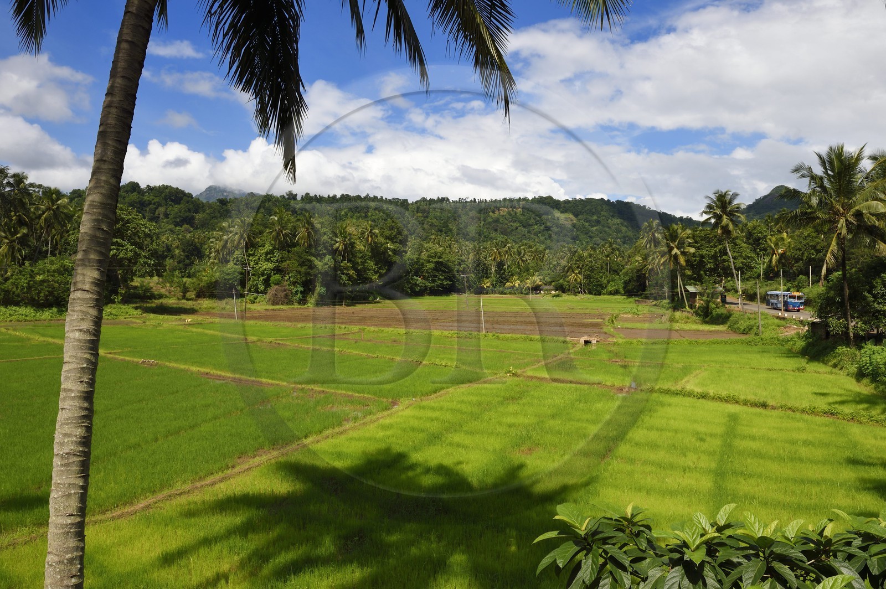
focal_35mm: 24
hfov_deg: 73.8
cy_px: 294
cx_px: 443
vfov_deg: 53.1
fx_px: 590
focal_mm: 24
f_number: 13
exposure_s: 1/320
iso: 200
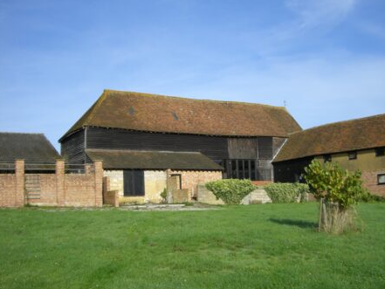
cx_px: 196
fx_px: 434
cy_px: 143
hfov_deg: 47.8
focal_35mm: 39
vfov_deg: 36.8
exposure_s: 1/640
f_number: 4.3
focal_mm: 6.2
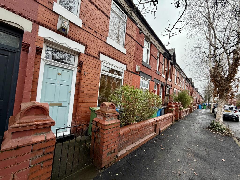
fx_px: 97
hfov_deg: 102.1
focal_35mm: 14
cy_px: 90
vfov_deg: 85.7
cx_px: 120
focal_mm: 2.22
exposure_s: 1/430
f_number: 2.2
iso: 64
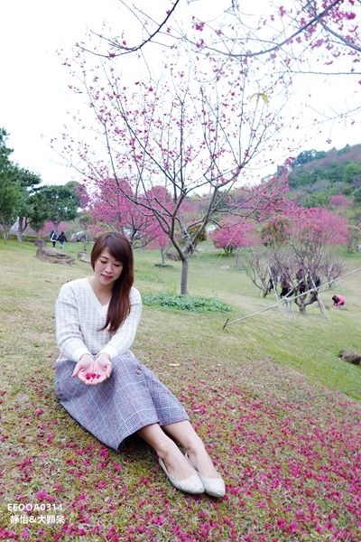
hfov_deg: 53.1
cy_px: 271
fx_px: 361
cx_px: 180
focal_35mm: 24
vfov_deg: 73.7
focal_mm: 9
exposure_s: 1/30
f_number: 2.8
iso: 125
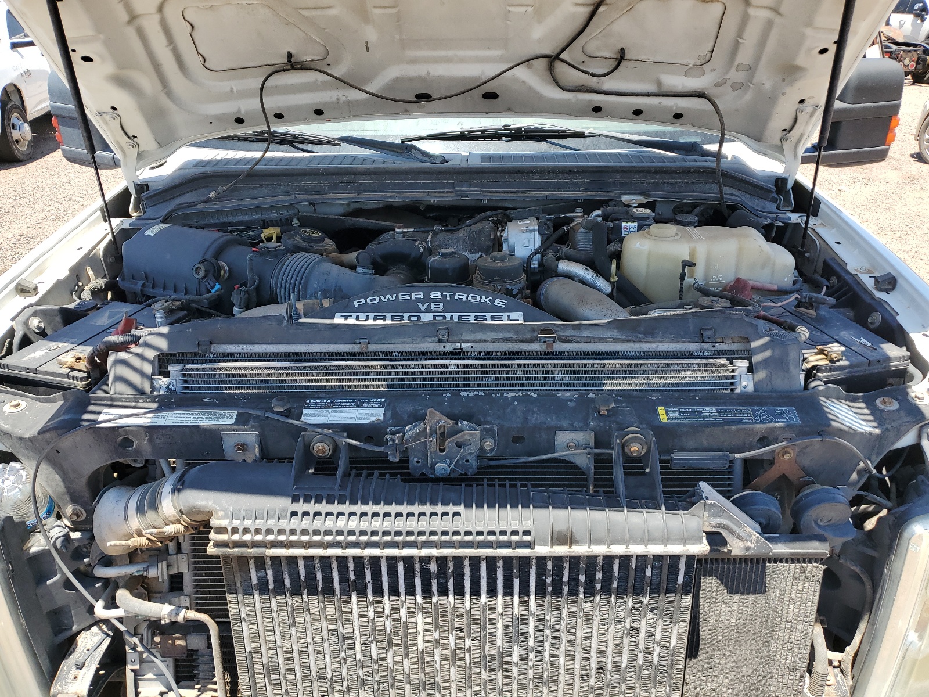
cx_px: 464
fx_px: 698
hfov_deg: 67.3
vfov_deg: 53.1
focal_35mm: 26
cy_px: 348
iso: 50
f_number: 1.5
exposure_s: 1/1000
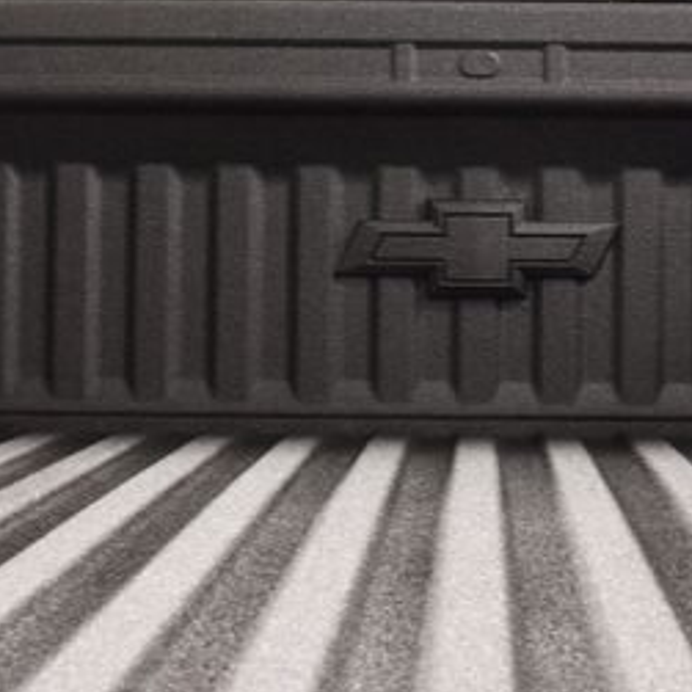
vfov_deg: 22.0
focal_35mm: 78
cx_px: 499
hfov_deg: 22.0
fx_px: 1764
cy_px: 197
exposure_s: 1/15
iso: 1400
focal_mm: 24
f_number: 6.3
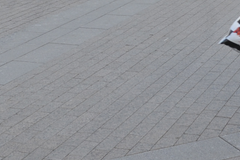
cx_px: 170
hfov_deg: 19.9
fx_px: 680
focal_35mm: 102
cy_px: -37
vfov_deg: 13.1
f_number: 5
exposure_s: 1/100
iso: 400
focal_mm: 18
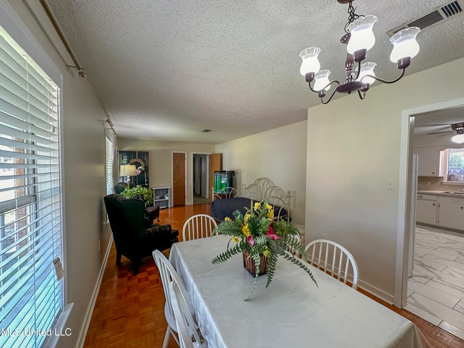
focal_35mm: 14
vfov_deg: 85.7
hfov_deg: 102.1
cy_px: 174
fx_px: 188
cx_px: 232
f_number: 2.2
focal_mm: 2.22
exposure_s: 1/60
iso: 160
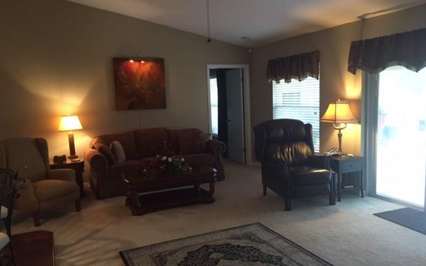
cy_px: 143
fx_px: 360
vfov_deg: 40.6
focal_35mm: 31
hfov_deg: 61.2
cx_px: 212
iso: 250
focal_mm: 4.15
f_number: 2.2
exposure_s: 1/30
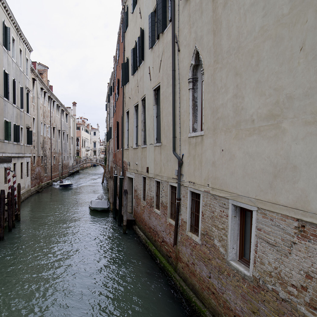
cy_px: 169
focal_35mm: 29
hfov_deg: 53.5
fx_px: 300
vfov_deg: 55.6
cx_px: 85
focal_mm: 21
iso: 100
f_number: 6.3
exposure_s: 1/160
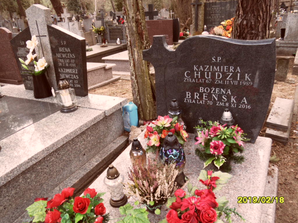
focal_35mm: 28
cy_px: 112
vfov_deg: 49.7
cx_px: 149
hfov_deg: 63.4
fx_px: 241
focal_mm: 4.6
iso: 100
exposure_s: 1/45
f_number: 3.4
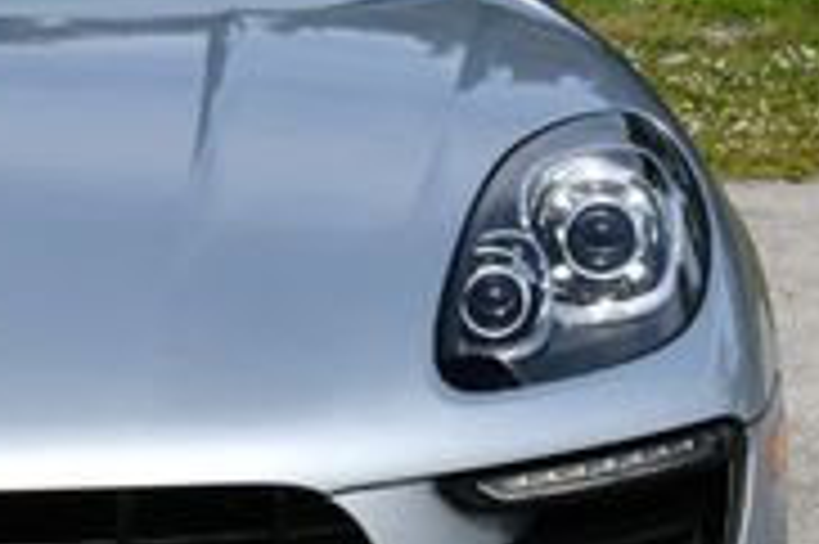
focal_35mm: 183
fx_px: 4159
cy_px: 315
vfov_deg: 7.5
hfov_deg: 11.1
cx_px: -135
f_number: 9
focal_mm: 35
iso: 100
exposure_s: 1/320
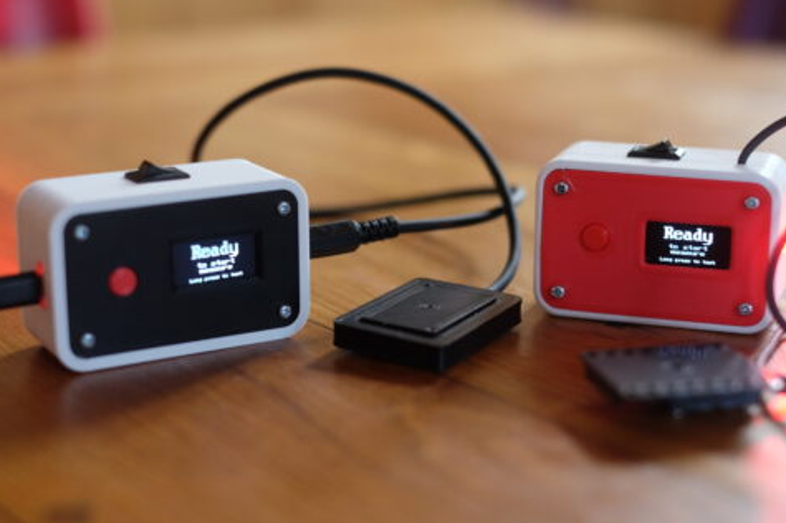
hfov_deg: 30.1
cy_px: 247
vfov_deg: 20.3
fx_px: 1462
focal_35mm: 67
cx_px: 407
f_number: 2
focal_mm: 35
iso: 800
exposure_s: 1/60
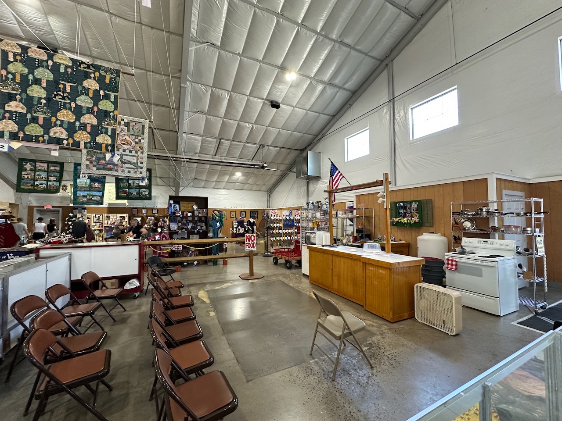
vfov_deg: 85.7
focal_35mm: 14
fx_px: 227
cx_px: 281
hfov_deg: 102.1
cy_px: 210
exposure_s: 1/120
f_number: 2.2
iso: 250
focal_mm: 2.22
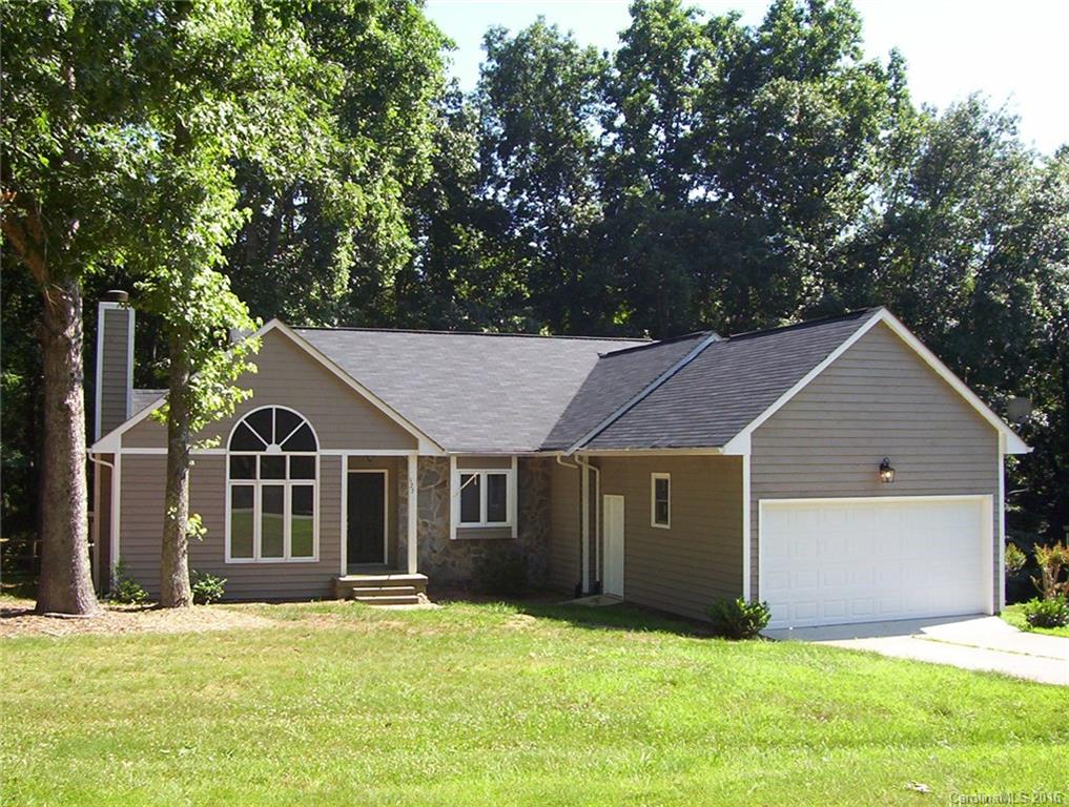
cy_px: 404
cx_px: 534
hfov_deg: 43.8
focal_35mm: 43
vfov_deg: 33.7
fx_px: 1331
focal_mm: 5.77
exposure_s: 1/657
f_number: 2.73
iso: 100
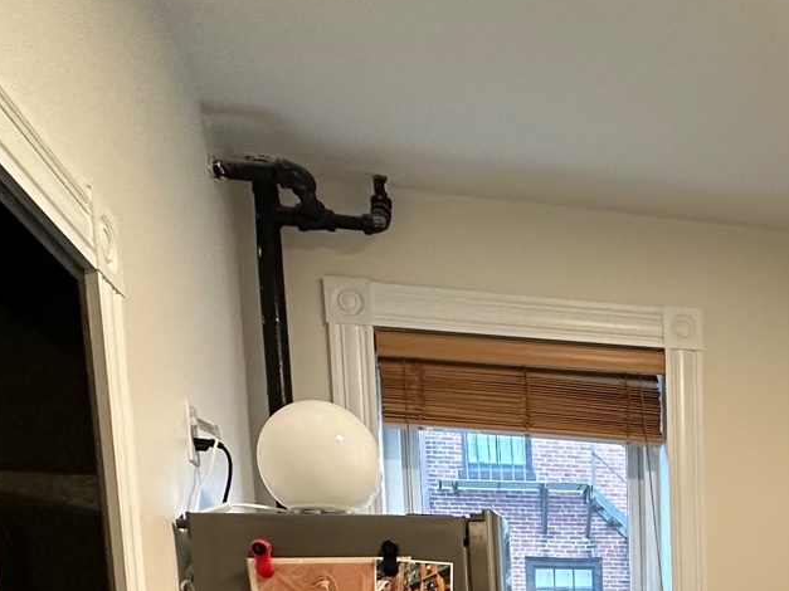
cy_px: 812
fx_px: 1025
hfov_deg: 38.2
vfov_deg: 26.2
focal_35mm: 45
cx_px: 758
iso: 250
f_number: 2.2
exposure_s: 1/60
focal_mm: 2.22
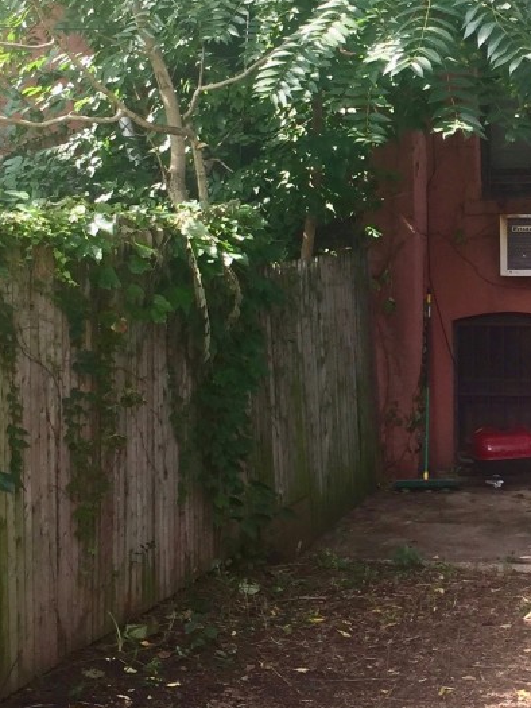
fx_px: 1533
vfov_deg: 25.8
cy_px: 212
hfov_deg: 19.3
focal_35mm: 75
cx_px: 479
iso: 32
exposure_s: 1/209
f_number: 2.2
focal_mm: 4.15
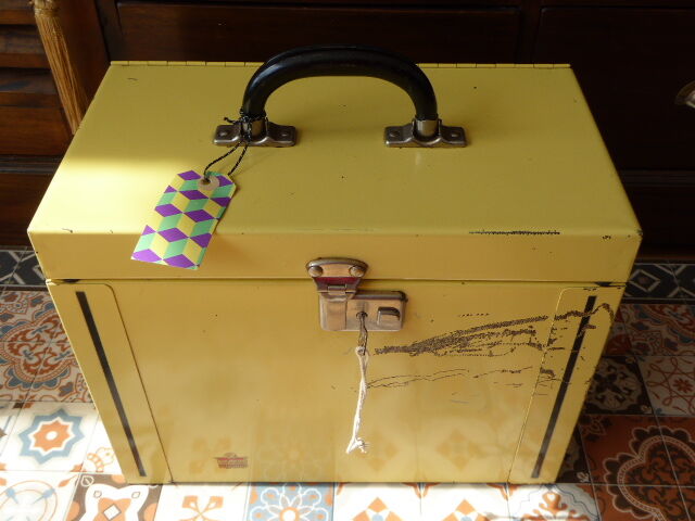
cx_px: 348
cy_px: 260
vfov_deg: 39.7
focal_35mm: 36
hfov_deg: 51.4
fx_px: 723
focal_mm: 6.3
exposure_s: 1/125
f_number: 3.7
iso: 100
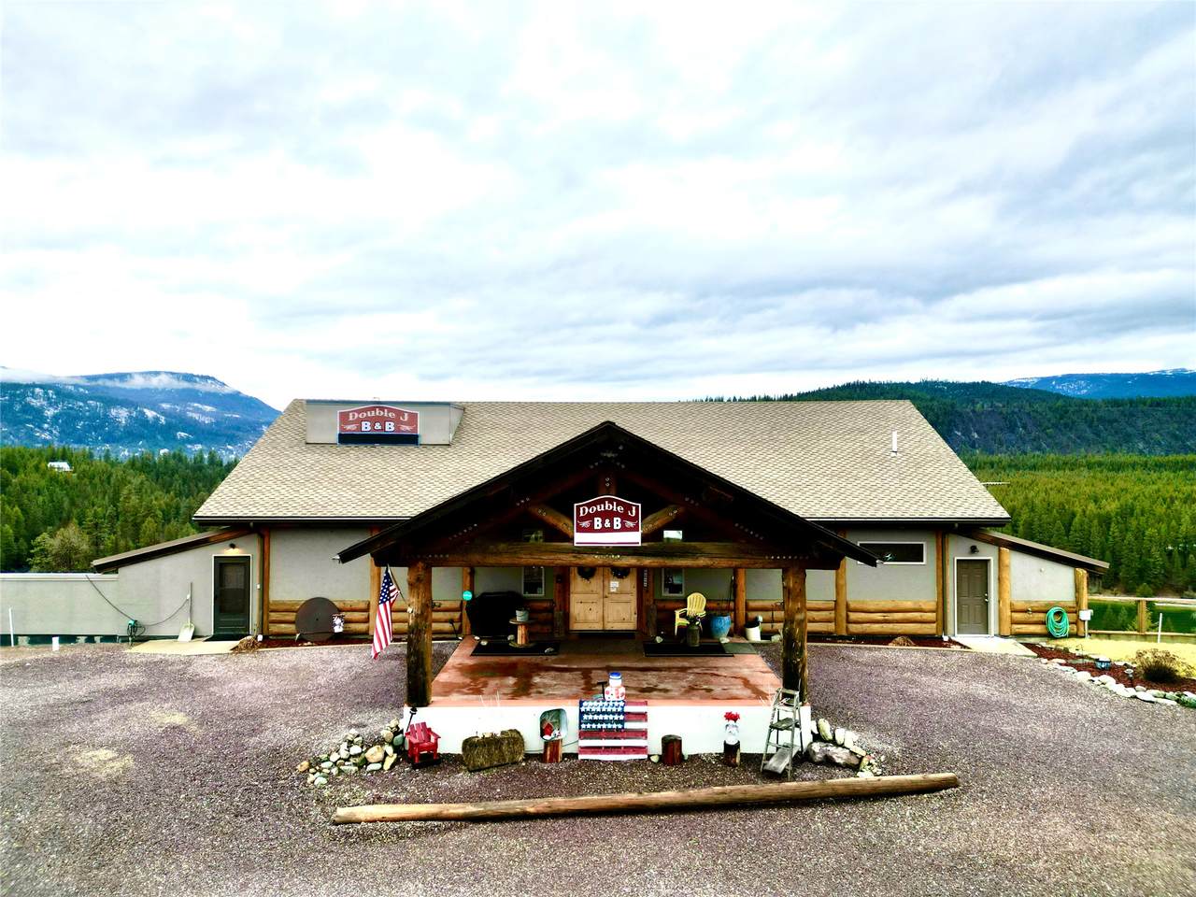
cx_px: 598
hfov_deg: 71.6
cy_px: 448
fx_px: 829
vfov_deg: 56.8
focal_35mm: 24
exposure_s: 1/320
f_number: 1.7
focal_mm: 6.72
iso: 100
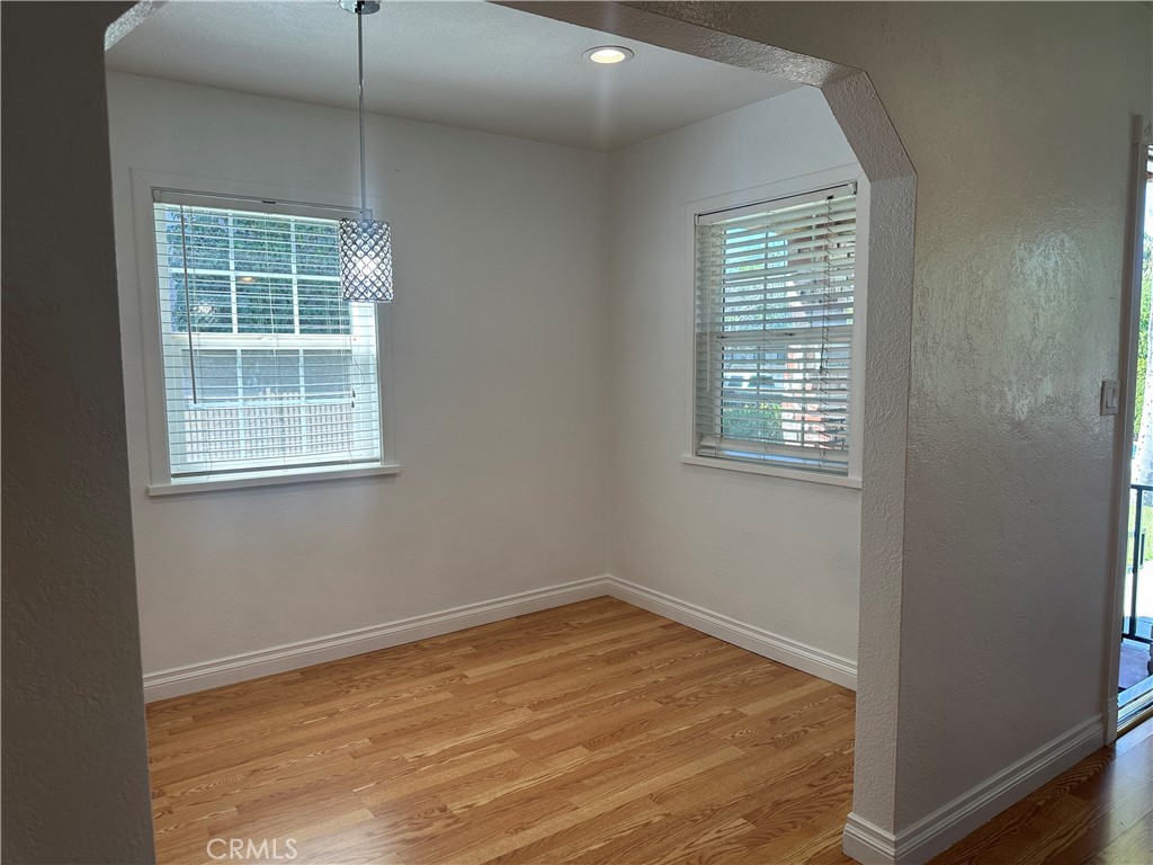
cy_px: 432
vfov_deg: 56.8
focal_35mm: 24
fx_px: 799
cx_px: 576
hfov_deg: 71.6
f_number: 1.78
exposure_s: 1/244
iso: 80
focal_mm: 6.86
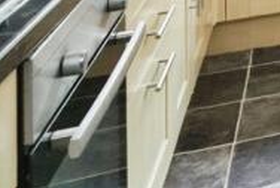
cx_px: 666
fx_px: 678
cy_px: -242
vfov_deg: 12.7
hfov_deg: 14.8
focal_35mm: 87
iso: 2000
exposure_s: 1/160
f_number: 8
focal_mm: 16
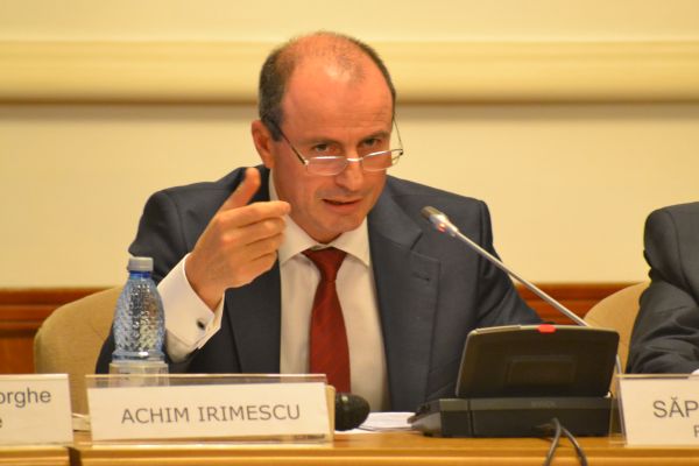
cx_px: 350
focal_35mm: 450
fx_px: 8737
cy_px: 233
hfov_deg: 4.6
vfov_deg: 3.1
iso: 3200
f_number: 5.6
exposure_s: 1/60
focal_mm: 300
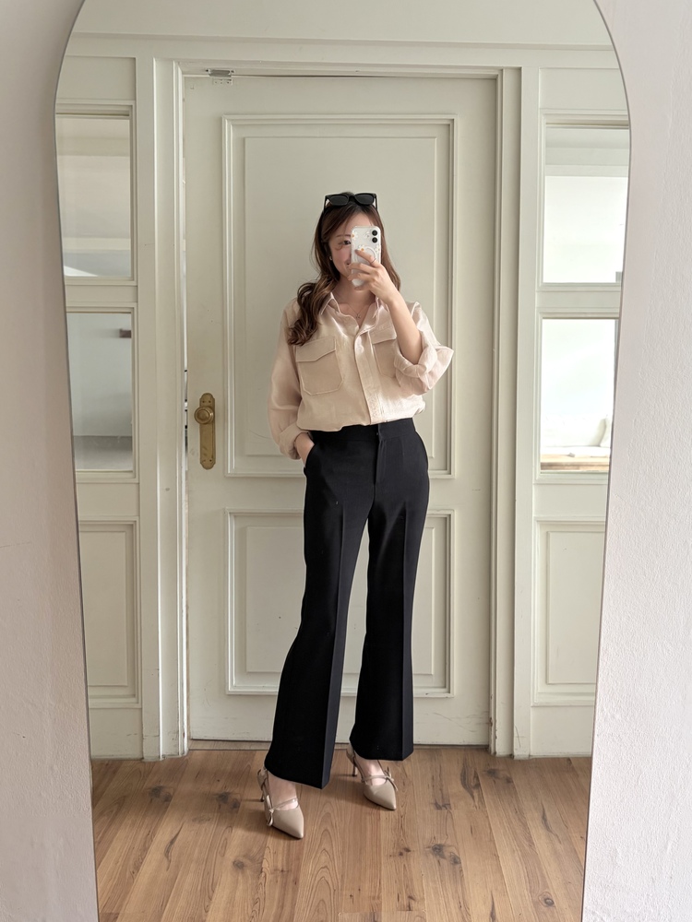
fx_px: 693
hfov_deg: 53.1
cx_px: 346
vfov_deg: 67.3
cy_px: 461
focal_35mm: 26
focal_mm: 5.96
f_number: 1.6
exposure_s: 1/121
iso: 125
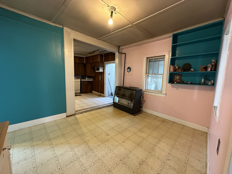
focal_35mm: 14
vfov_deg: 85.7
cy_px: 87
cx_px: 116
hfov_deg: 102.1
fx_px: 94
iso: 640
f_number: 2.2
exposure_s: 1/60
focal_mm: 2.22
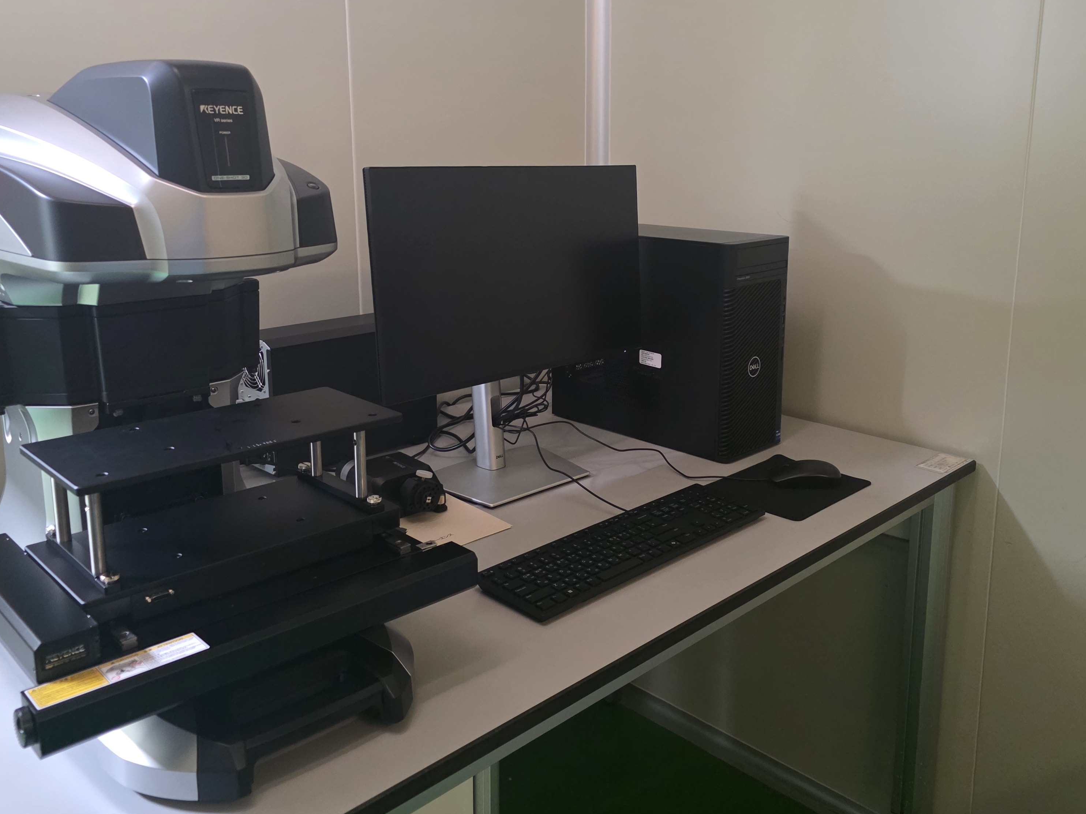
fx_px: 973
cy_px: 340
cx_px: 594
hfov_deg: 58.2
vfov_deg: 45.3
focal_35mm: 31
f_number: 1.7
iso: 1600
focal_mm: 6.3
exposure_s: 1/60
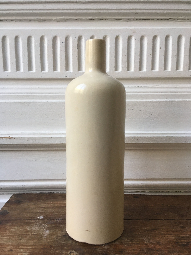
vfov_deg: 61.7
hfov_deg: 48.2
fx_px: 213
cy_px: 128
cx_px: 96
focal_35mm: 29
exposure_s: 1/33
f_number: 2.2
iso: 80
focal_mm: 4.15
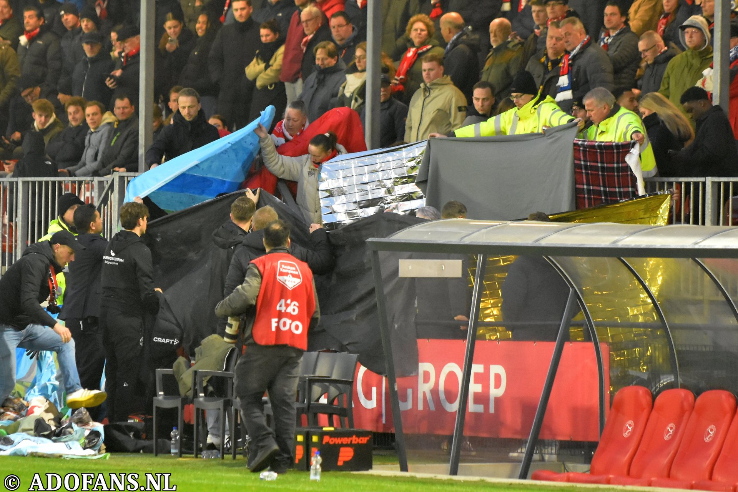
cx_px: 369
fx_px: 5381
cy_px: 246
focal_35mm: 262
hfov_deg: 7.8
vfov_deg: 5.2
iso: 2500
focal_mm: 175
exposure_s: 1/250
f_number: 2.8
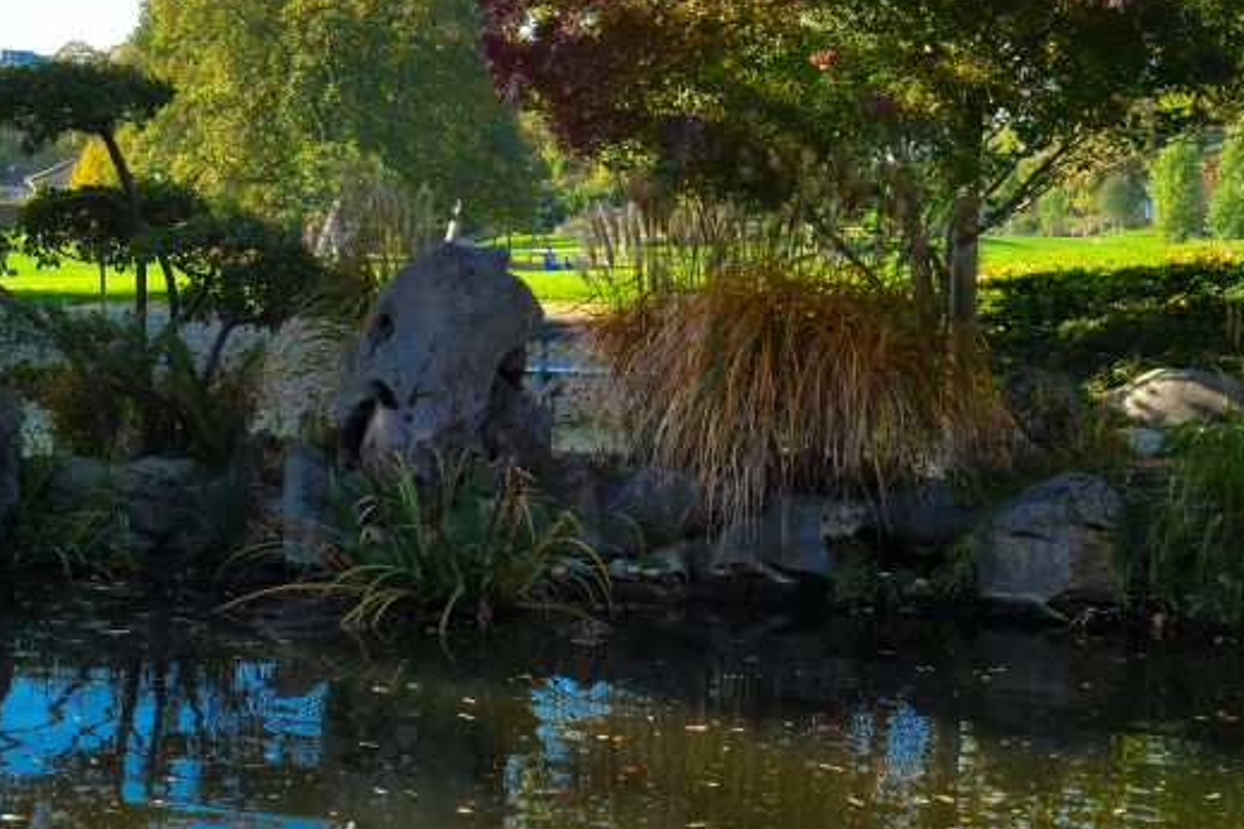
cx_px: 244
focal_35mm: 81
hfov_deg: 24.6
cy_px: 123
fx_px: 2799
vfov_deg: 16.7
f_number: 8
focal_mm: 35
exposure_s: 1/200
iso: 200
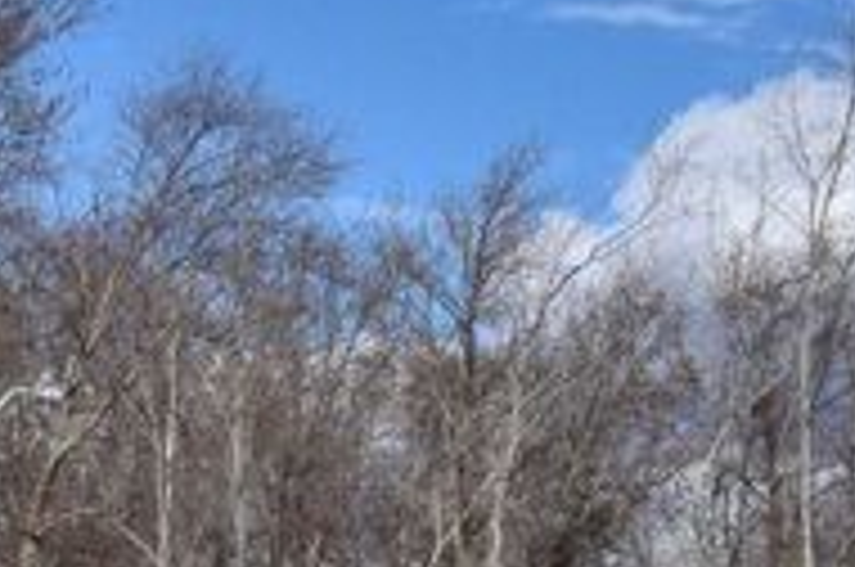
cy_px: 1318
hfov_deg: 11.9
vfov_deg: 7.9
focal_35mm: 162
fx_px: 3841
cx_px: -608
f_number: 13
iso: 200
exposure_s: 1/1000
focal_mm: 20
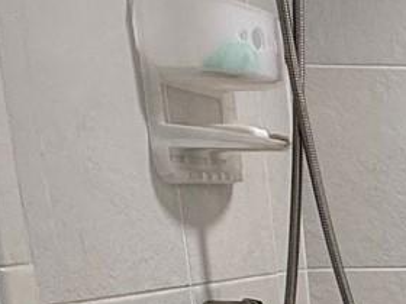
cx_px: 713
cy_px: 427
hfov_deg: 19.1
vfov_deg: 17.0
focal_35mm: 80
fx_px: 938
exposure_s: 1/120
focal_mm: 2.22
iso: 100
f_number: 2.2
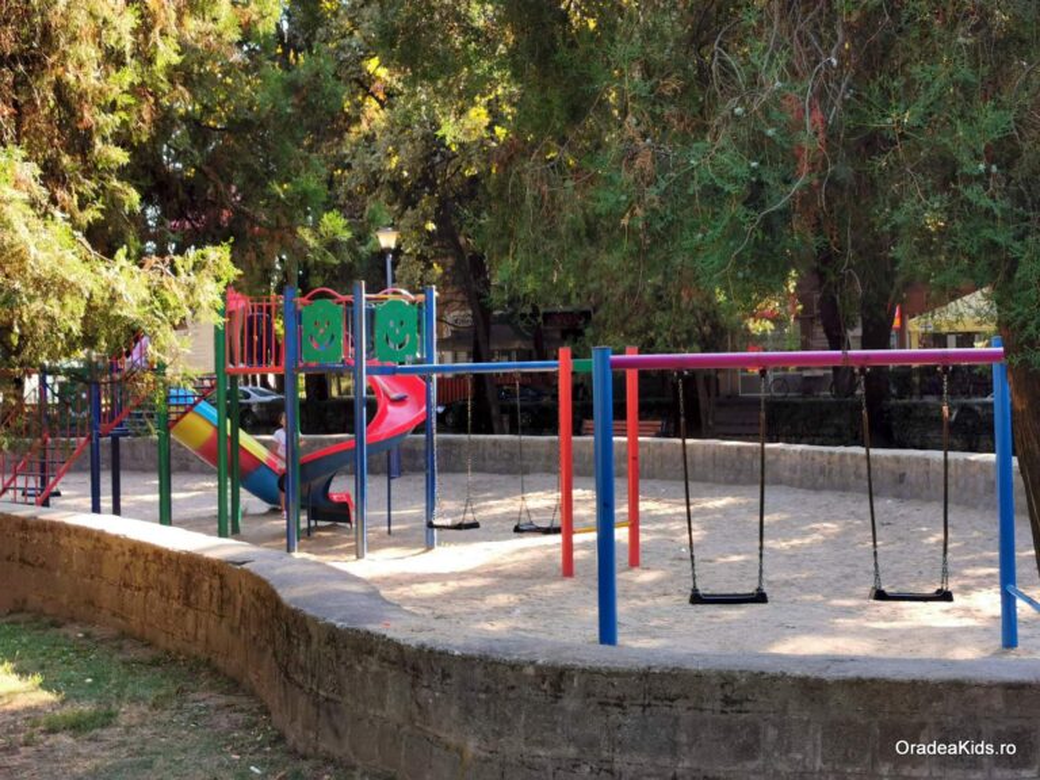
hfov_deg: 35.5
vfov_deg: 27.0
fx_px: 1622
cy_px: 390
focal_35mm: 54
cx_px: 520
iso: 50
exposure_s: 1/319
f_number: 1.6
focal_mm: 5.56
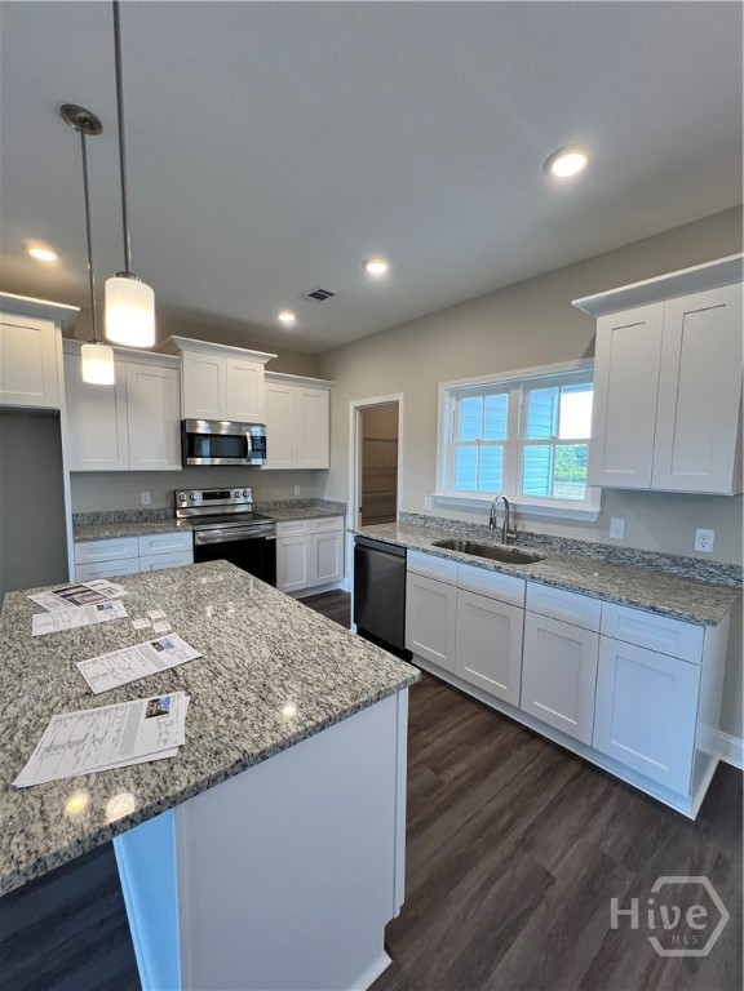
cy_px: 496
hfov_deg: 89.9
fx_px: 373
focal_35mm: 13
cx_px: 372
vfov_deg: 106.2
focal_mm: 1.57
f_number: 1.8
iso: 125
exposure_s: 1/120
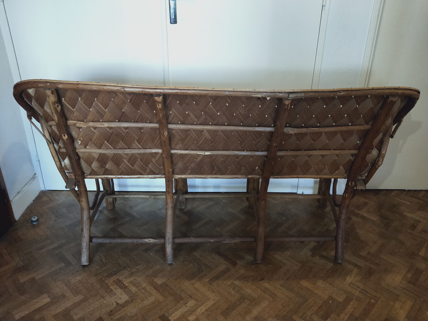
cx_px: 214
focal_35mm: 23
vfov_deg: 58.9
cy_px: 160
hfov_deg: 73.9
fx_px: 284
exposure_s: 1/33
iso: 321
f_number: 1.7
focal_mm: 3.99
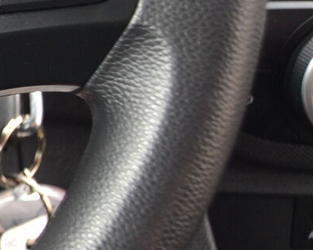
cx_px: -430
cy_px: -16
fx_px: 1130
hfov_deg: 12.5
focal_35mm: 122
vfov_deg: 12.4
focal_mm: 18
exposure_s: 1/100
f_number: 5
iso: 400
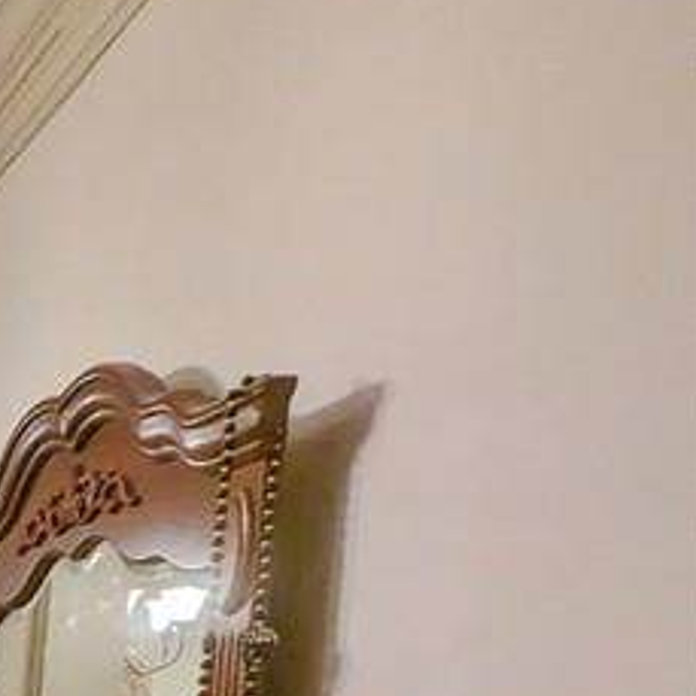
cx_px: -849
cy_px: 979
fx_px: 1433
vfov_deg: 23.2
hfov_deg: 16.5
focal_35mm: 63
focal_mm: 2.35
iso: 115
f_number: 2.2
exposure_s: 1/40
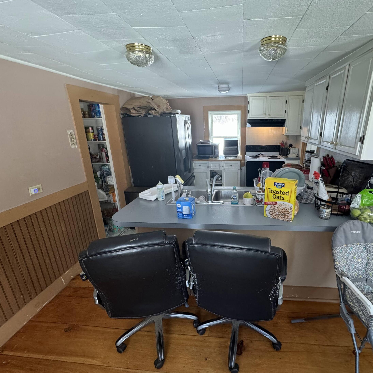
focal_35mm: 17
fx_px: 207
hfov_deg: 83.0
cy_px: 191
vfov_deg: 83.9
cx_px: 223
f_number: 2.2
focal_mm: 2.22
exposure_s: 1/60
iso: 320
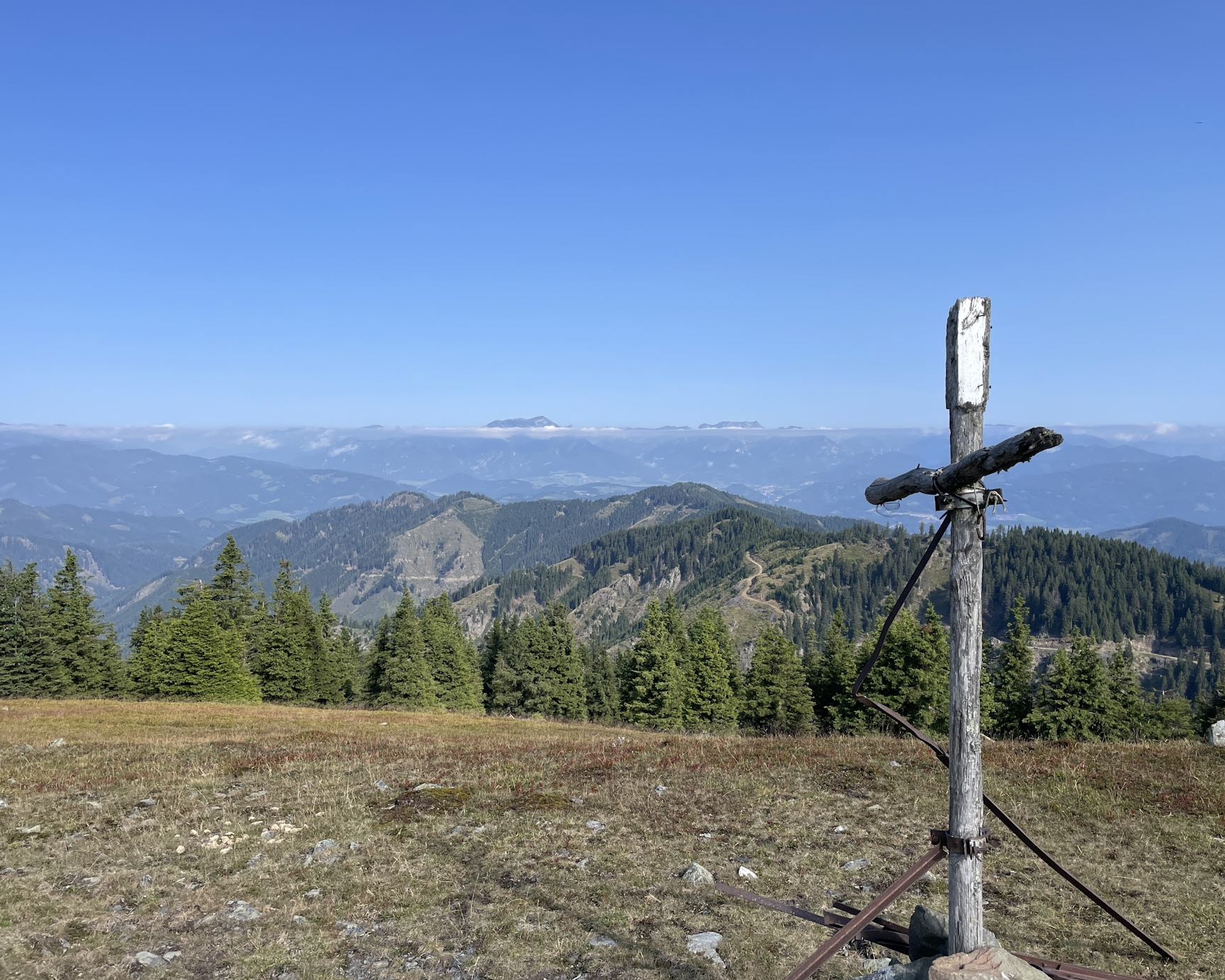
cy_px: 487
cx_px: 633
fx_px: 1015
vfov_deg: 51.5
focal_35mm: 28
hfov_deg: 62.2
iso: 32
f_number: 1.6
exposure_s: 1/3610
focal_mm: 4.2
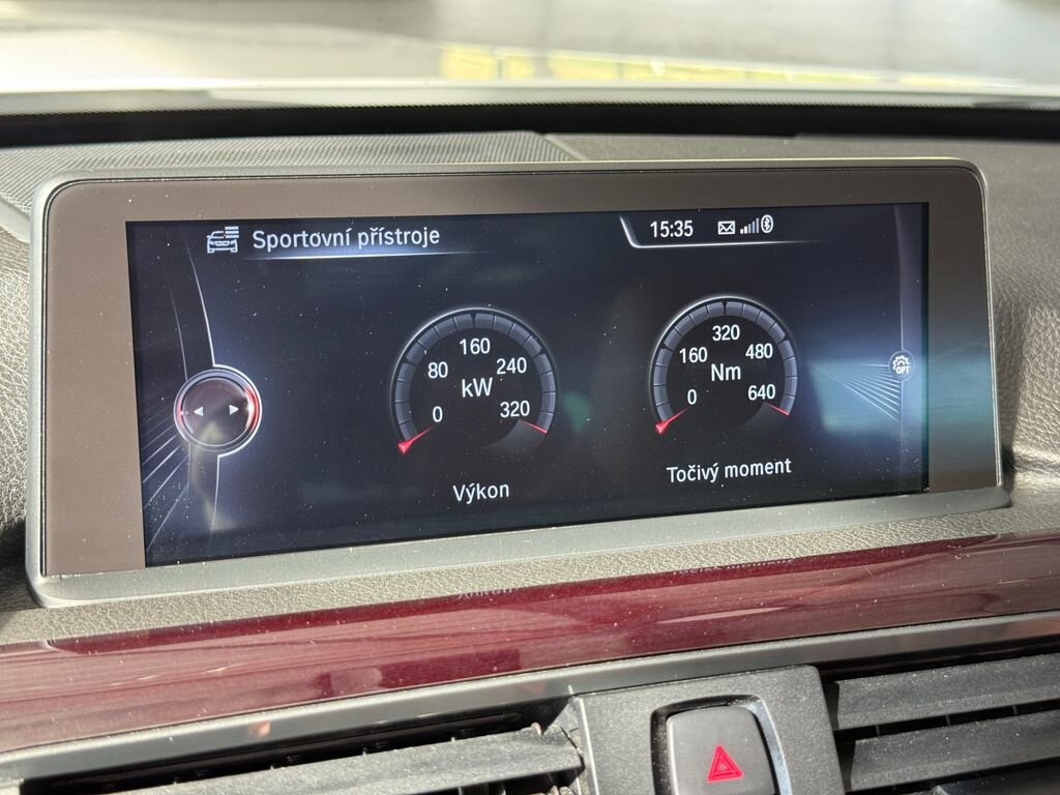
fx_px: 1470
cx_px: 530
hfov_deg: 39.7
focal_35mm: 48
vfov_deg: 30.3
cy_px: 398
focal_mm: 6.76
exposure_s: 1/60
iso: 160
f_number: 1.78
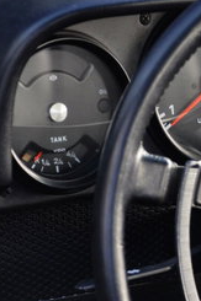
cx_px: 361
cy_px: 242
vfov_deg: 6.7
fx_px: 2563
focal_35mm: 306
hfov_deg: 4.4
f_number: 5
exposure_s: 1/40
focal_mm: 65
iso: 500
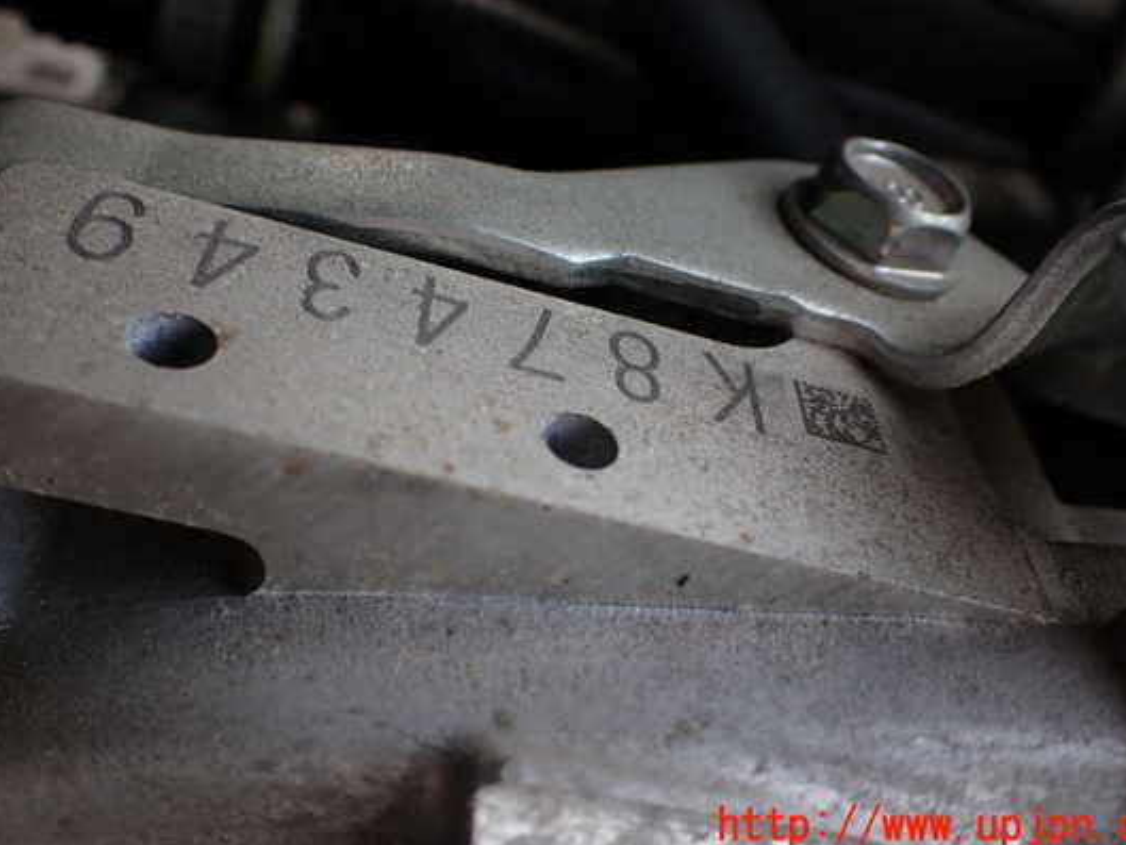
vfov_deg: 41.7
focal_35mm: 34
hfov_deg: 53.9
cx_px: 560
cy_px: 375
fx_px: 1106
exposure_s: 1/125
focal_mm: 5.4
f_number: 2.3
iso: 100
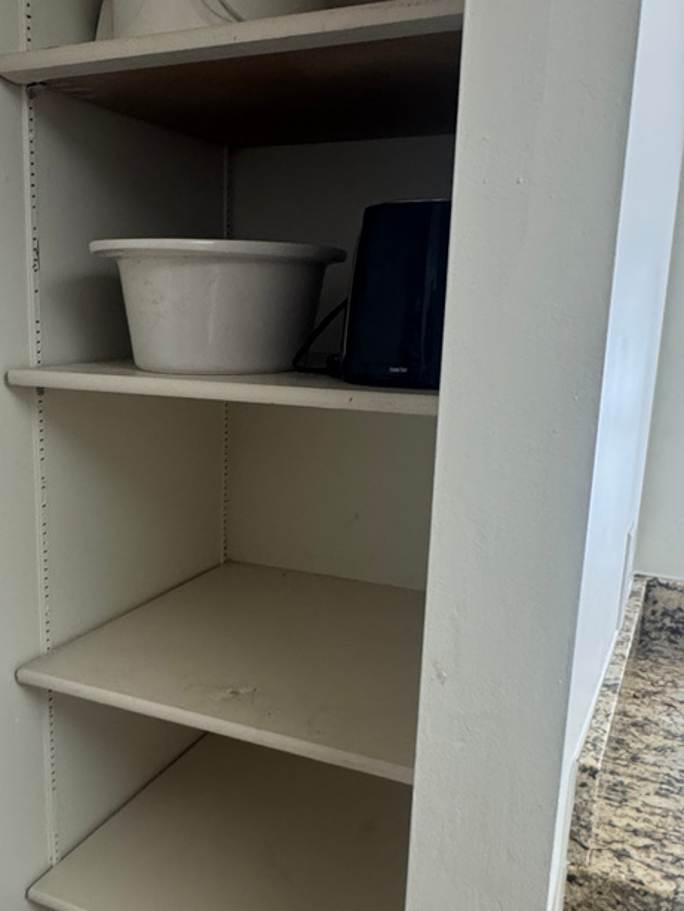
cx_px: 223
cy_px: 515
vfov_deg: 52.5
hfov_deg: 40.2
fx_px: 921
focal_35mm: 35
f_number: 2.2
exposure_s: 1/120
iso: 320
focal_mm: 2.22
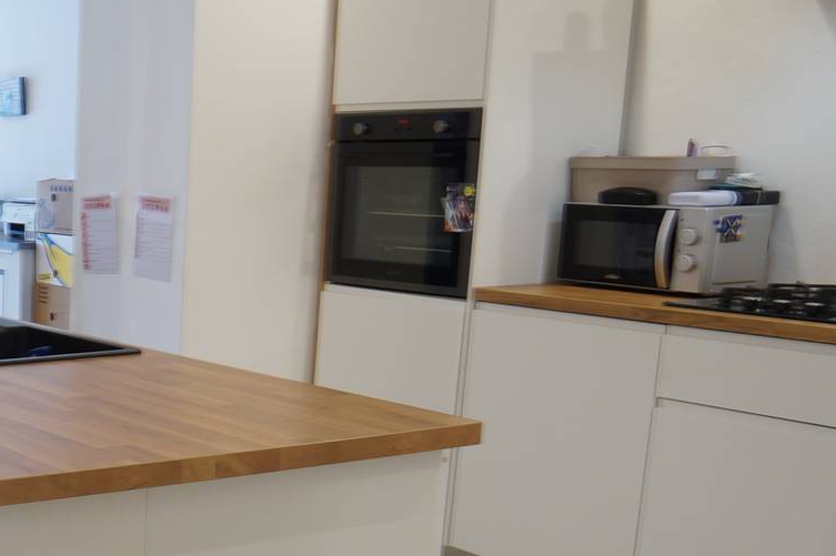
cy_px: 402
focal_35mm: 51
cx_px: -244
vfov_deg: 26.2
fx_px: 1184
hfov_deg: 30.7
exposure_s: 1/6
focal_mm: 10
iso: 100
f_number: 4
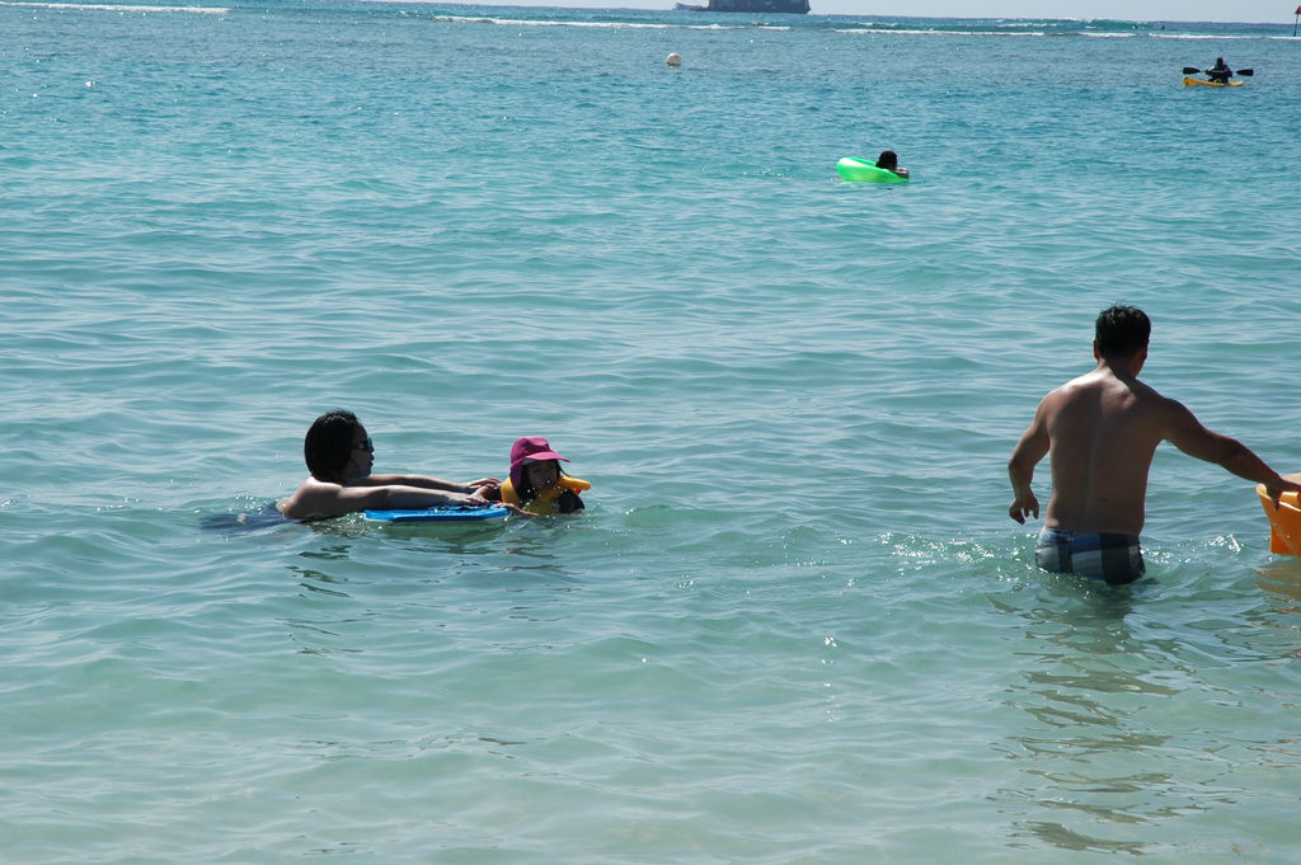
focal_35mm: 105
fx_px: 3791
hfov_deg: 19.5
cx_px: 650
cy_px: 432
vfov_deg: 13.0
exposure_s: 1/500
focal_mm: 70
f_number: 11
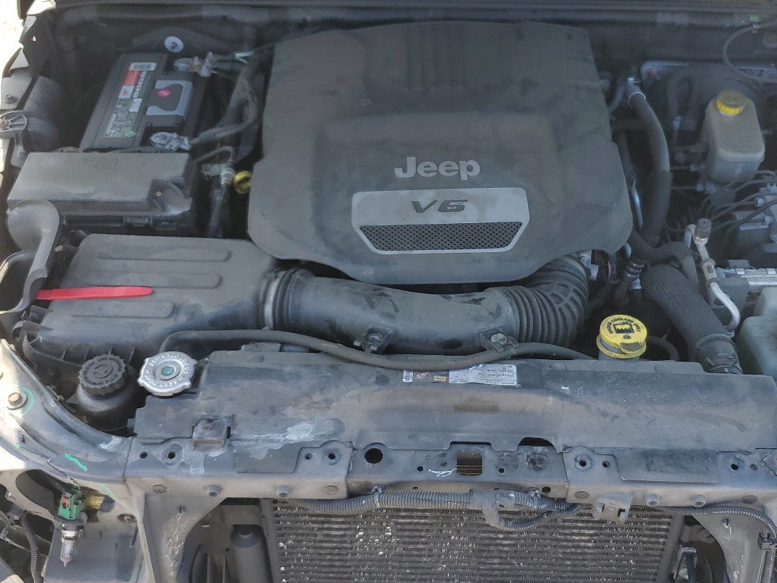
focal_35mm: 39
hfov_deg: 47.6
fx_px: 875
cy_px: 296
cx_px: 468
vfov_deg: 36.8
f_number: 1.5
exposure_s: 1/500
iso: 50
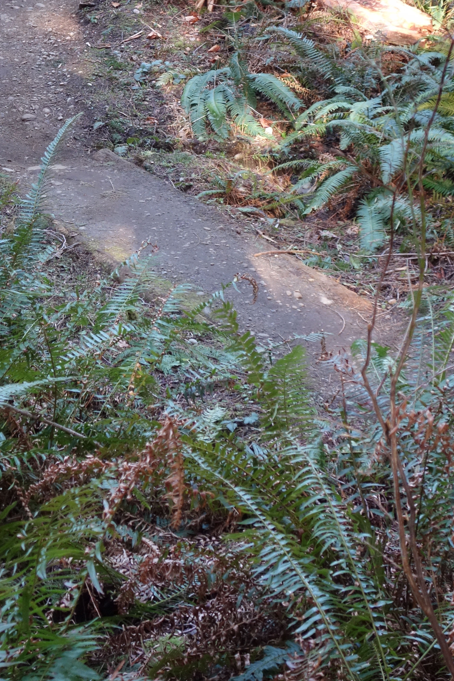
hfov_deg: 14.5
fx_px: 1778
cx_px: 169
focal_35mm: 94
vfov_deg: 21.4
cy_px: 135
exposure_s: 1/50
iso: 800
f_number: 3.2
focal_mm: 18.23
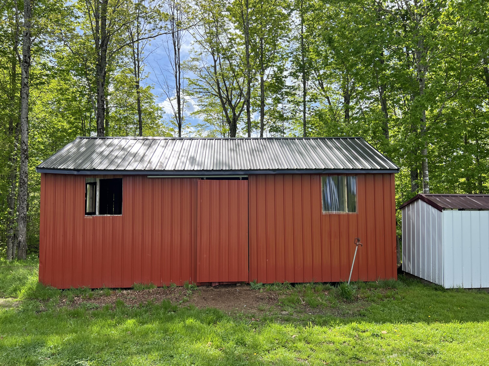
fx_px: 367
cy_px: 183
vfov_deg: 53.1
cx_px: 244
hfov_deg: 67.3
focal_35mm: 26
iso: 50
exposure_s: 1/2252
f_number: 1.5
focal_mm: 5.7
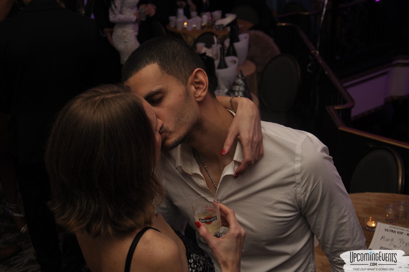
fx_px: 681
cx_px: 204
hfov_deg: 33.4
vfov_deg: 22.6
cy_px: 136
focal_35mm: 60
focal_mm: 40
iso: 400
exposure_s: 1/60
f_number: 4.8
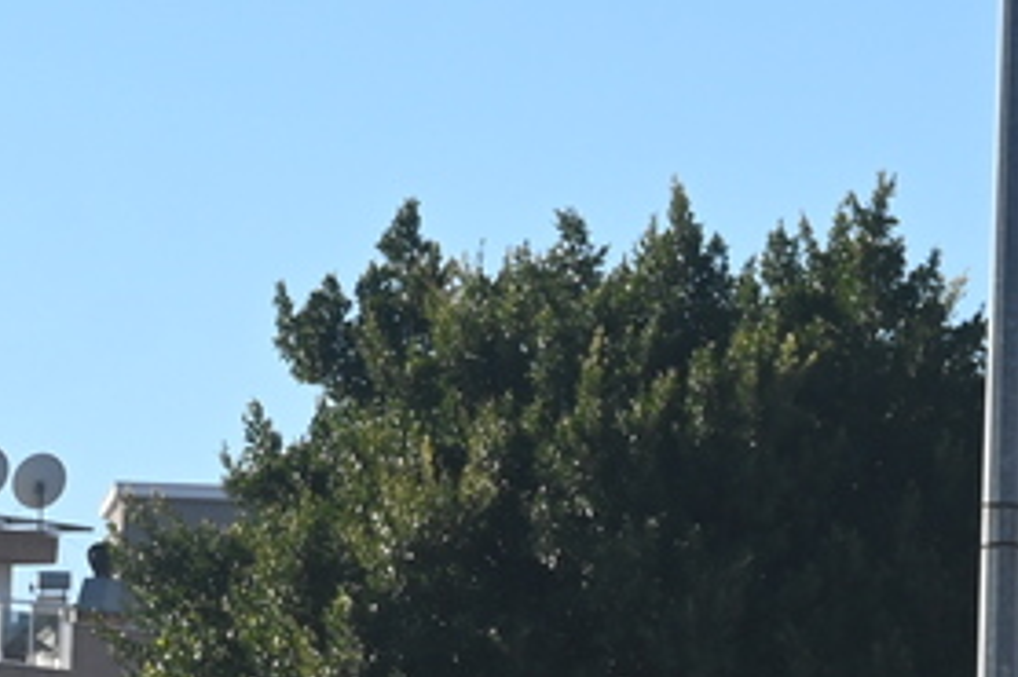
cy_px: 670
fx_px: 10626
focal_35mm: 376
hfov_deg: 5.4
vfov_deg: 3.6
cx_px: -989
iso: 100
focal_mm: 50
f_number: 8
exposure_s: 1/250
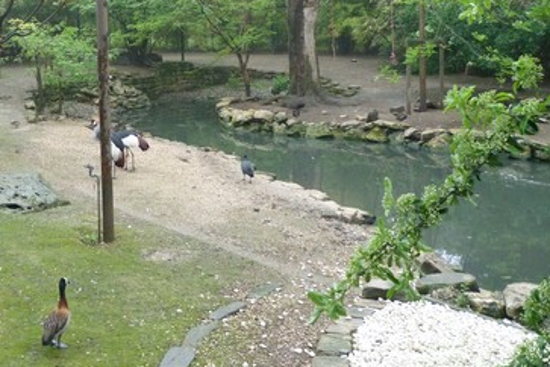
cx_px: 115
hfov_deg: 43.4
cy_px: 36
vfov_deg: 29.9
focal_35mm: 43
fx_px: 657
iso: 400
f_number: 2.8
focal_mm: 4.5
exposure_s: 1/100
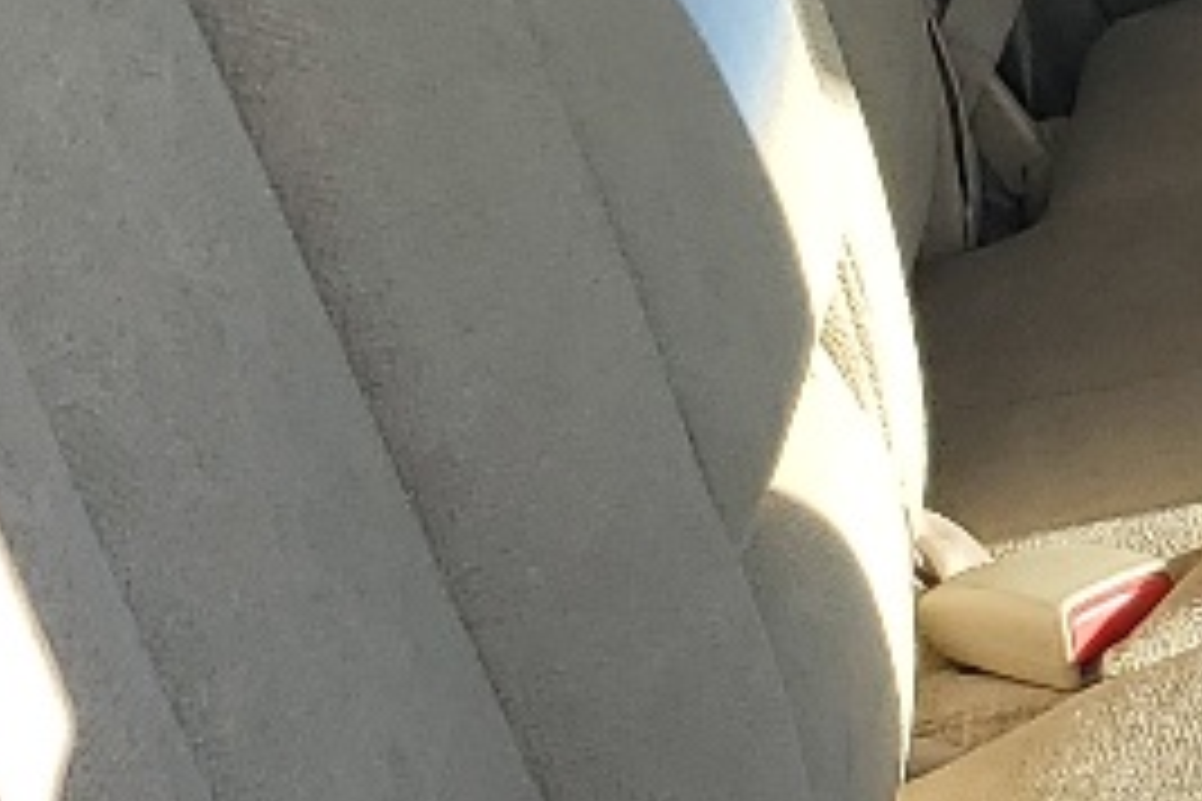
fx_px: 5409
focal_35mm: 162
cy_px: 441
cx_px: 1873
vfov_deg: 8.5
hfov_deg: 12.0
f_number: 1.5
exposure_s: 1/625
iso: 50
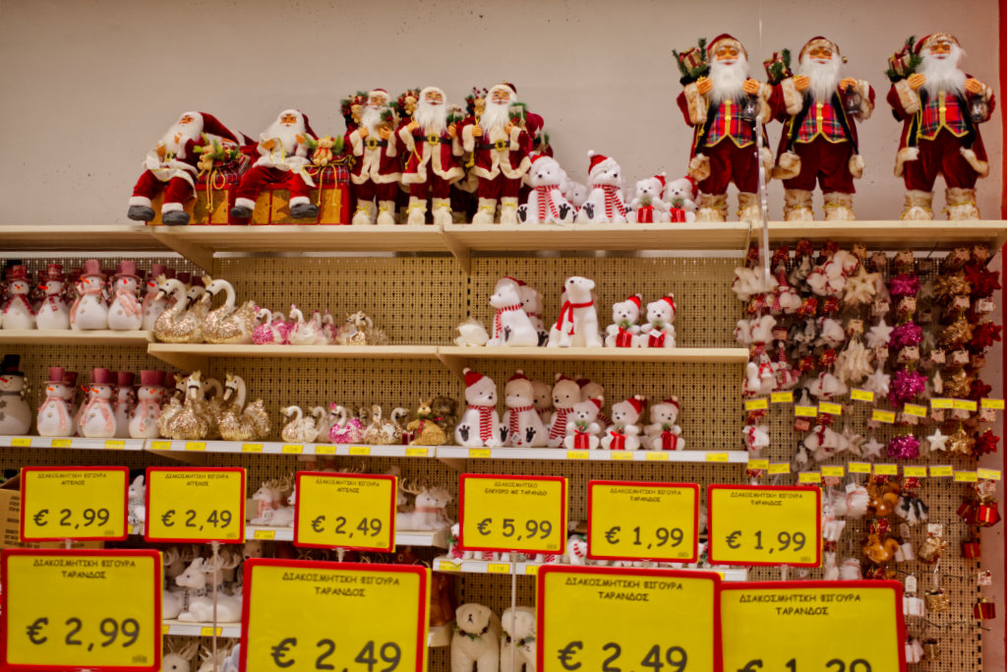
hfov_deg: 45.0
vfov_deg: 30.9
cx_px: 504
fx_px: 1217
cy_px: 336
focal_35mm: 44
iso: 400
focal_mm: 29
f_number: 4.5
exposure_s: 1/80
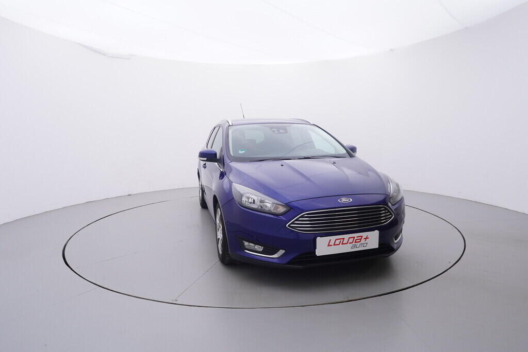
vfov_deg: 56.2
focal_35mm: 22
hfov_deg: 77.3
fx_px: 330
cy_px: 176
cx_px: 264
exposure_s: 1/80
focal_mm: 15
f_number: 5
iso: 200
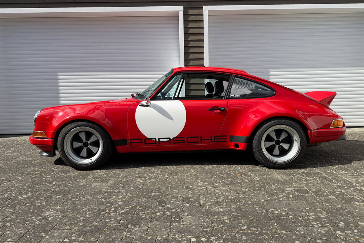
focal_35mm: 26
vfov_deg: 49.5
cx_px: 187
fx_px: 263
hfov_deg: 69.4
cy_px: 119
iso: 80
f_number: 1.78
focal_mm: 6.76
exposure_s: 1/5319
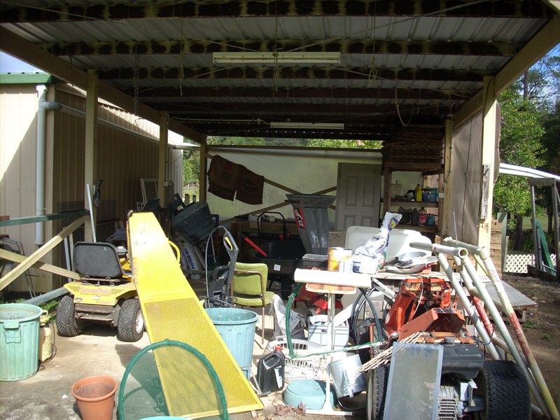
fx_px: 599
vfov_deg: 38.7
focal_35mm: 37
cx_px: 280
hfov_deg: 50.1
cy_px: 210
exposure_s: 1/386
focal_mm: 6.2
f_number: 2.8
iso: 64
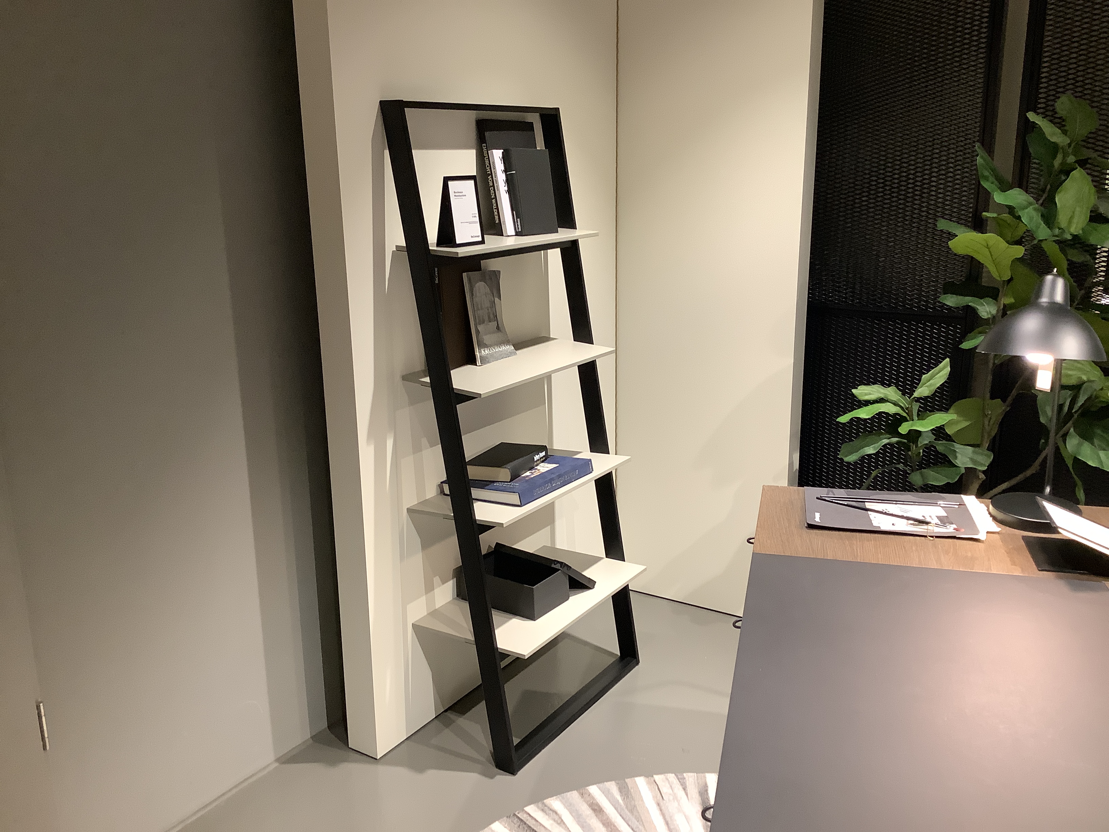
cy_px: 416
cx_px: 554
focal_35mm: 31
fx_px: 993
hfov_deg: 58.4
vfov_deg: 45.4
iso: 160
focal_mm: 3.3
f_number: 2.4
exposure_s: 1/60
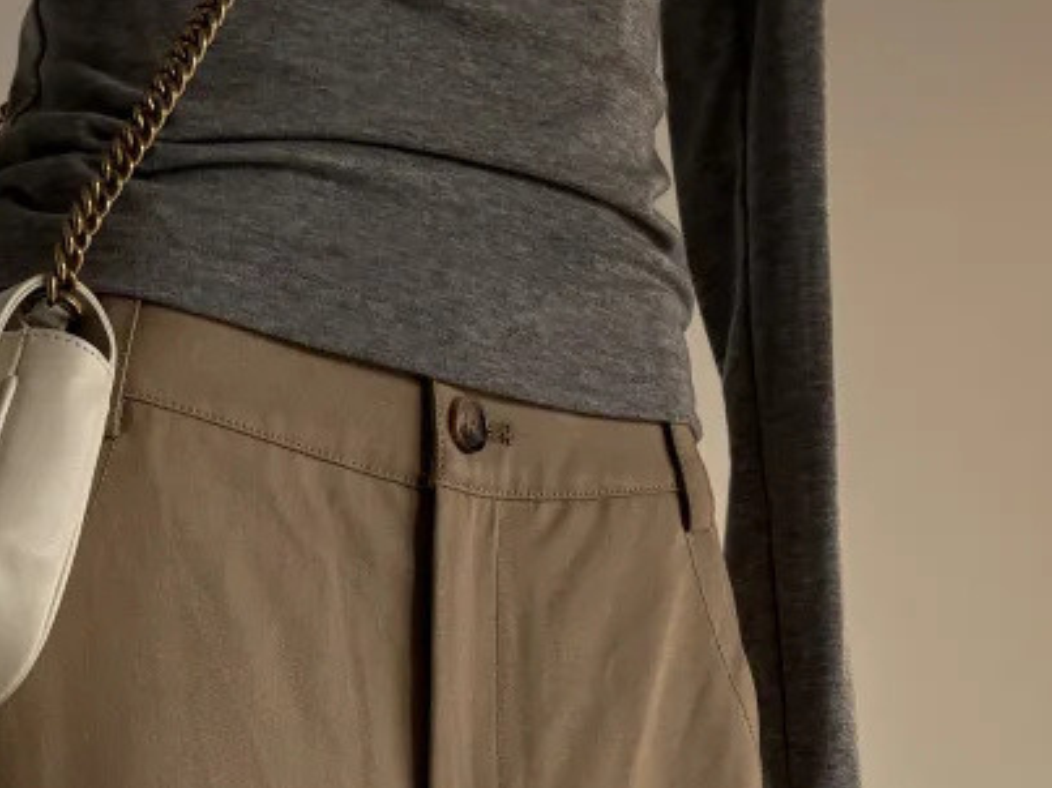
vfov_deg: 13.5
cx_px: 363
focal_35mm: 93
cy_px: 1599
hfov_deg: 21.0
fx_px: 2825
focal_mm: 5.96
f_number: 1.6
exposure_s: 1/243
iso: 125
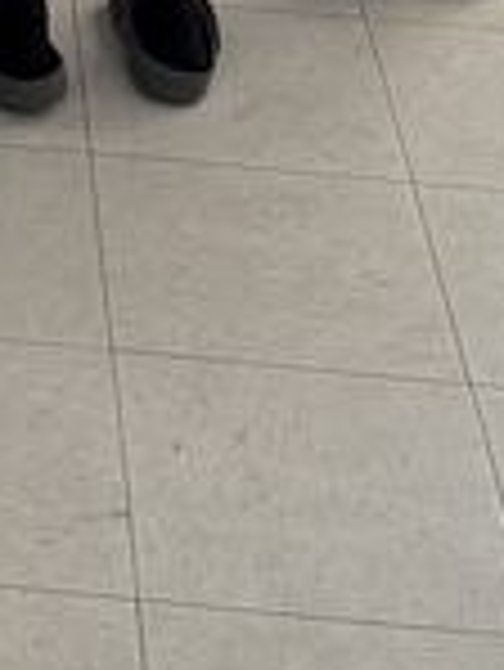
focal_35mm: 150
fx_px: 2908
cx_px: -394
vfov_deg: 12.1
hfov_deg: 9.4
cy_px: -535
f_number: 1.78
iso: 125
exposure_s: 1/228
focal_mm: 6.76
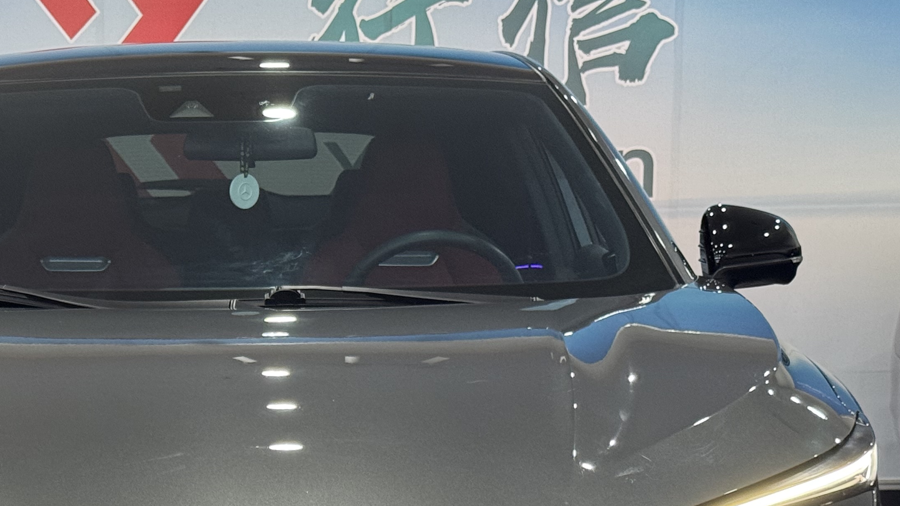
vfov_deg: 12.3
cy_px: 568
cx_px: 250
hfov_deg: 21.8
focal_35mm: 97
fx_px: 2315
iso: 250
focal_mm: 6.76
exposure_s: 1/44
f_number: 1.78
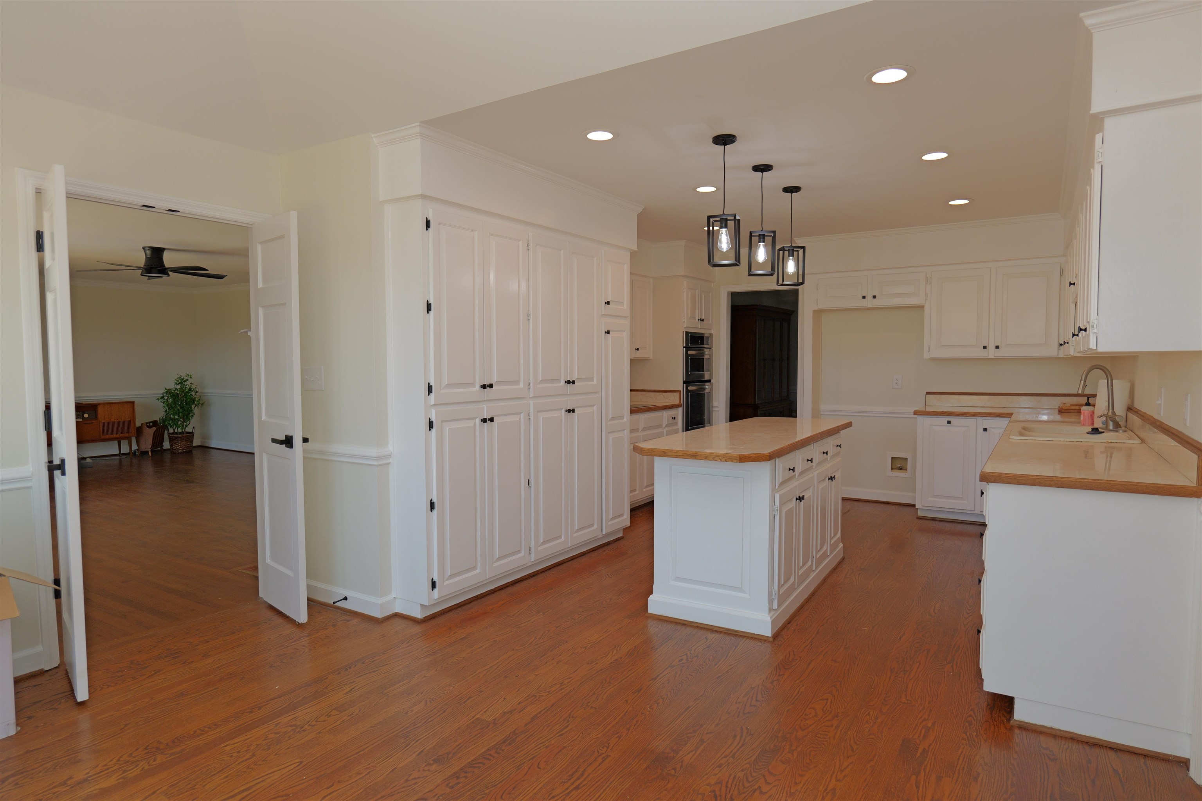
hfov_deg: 84.0
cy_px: 400
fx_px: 668
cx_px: 601
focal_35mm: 20
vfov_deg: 61.9
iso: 400
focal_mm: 20
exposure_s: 1/200
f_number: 4.5
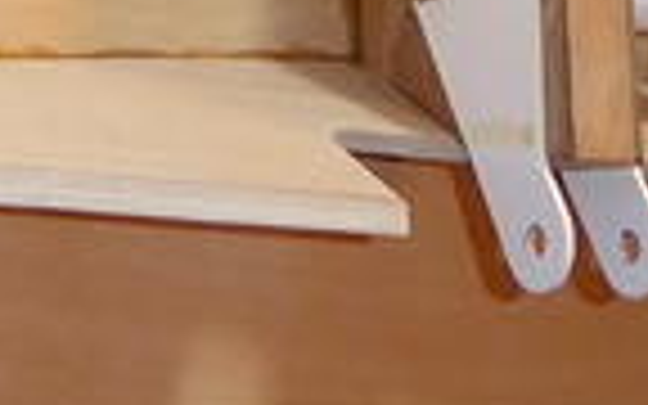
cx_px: 130
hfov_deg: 17.5
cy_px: -504
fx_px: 2084
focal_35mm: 118
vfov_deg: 10.0
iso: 800
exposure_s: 1/60
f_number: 3.3
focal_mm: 4.3
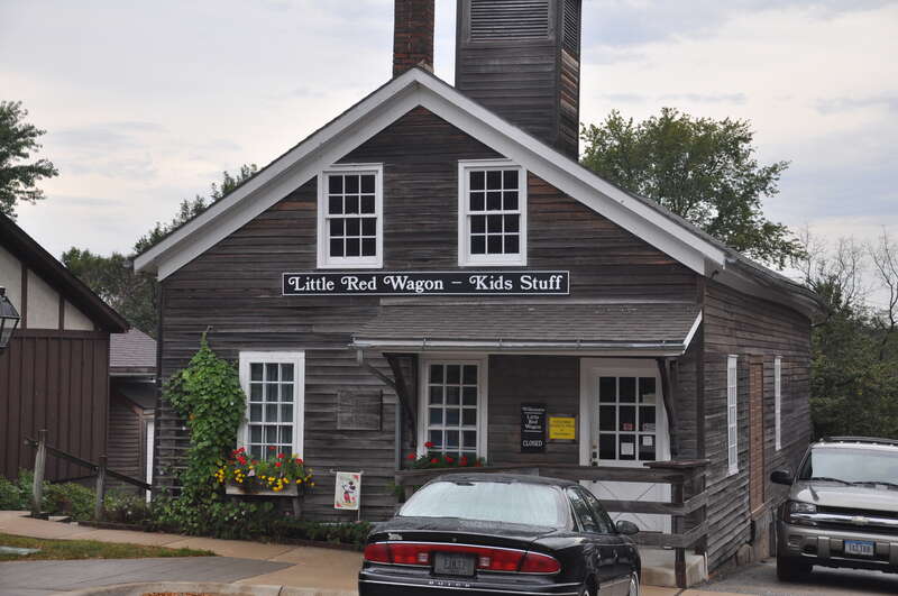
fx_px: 1793
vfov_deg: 18.9
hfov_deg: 28.1
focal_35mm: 72
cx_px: 449
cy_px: 298
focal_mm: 48
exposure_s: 1/50
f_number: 4.8
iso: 200
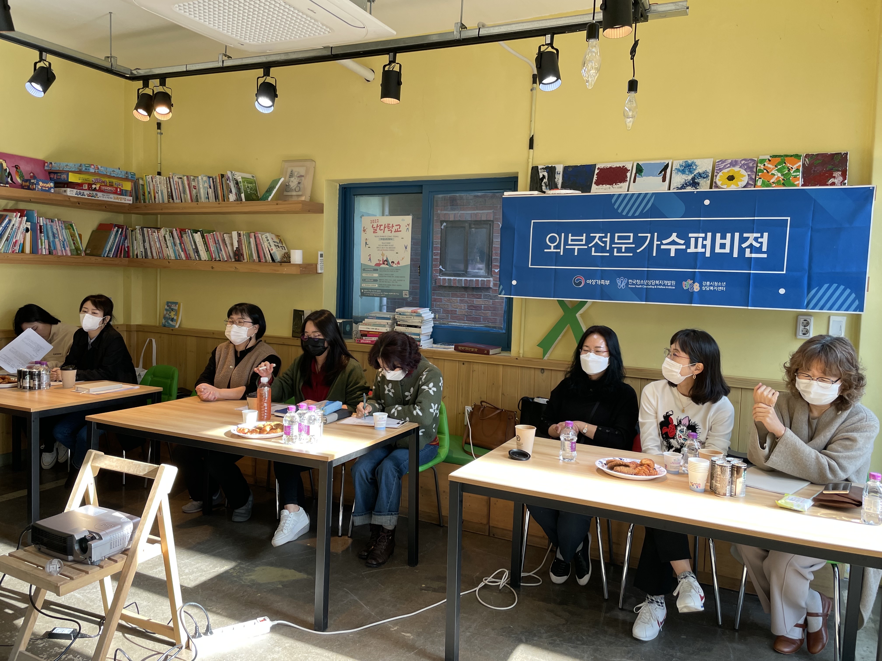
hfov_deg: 67.3
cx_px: 441
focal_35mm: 26
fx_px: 662
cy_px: 330
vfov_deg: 53.1
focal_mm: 4.2
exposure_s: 1/121
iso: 64
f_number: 1.6
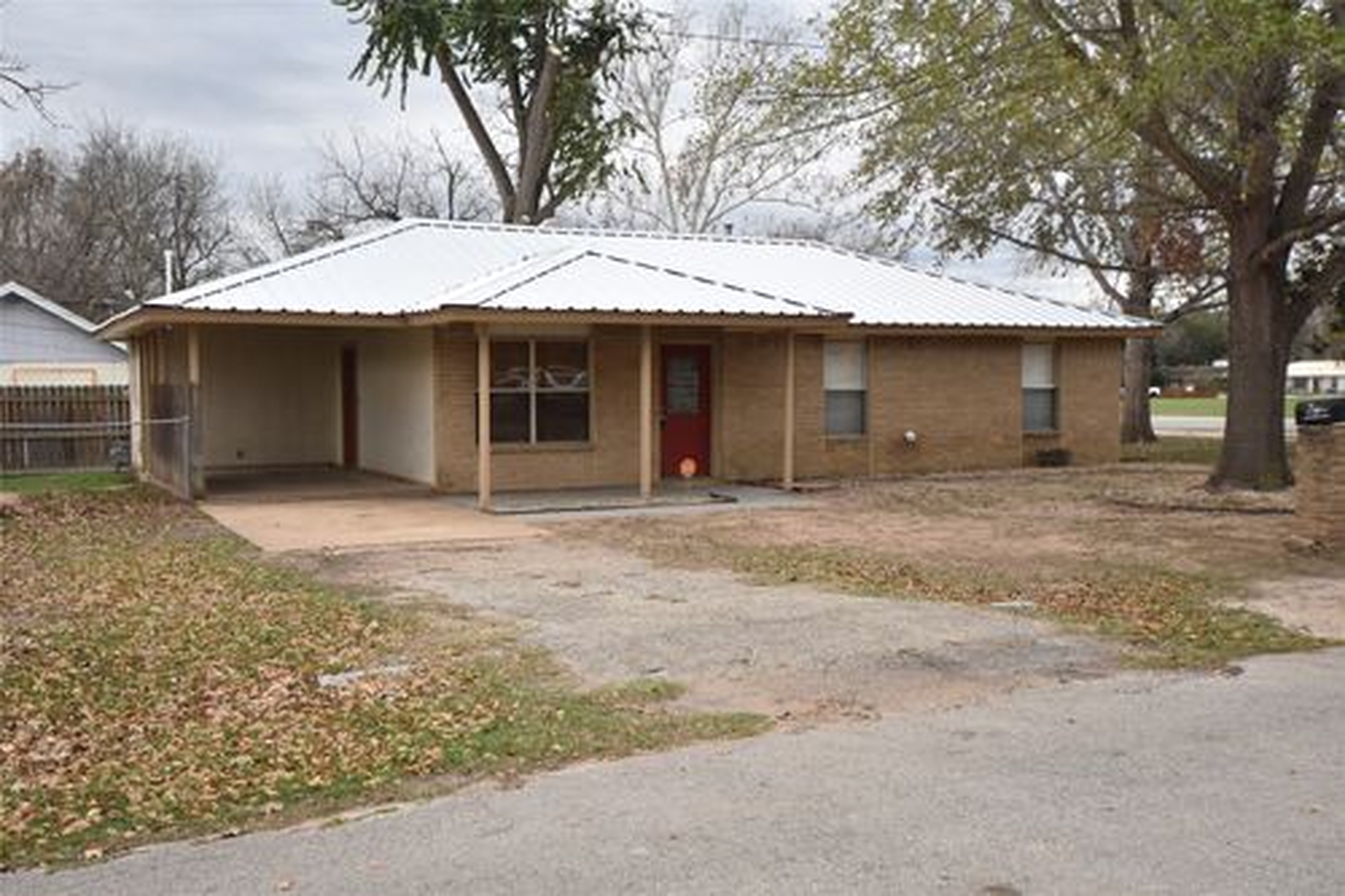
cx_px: 672
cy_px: 448
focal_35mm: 36
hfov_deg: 53.1
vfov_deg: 36.8
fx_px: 1344
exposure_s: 1/2000
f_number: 4.5
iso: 1400
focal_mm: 24
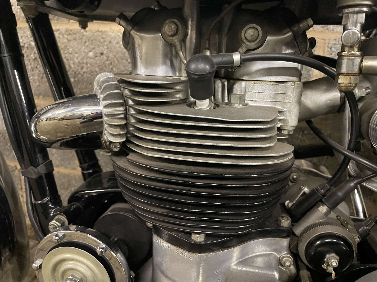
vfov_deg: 53.1
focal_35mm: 26
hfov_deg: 67.3
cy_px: 141
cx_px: 188
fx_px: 283
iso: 640
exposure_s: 1/25
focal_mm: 4.2
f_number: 1.6
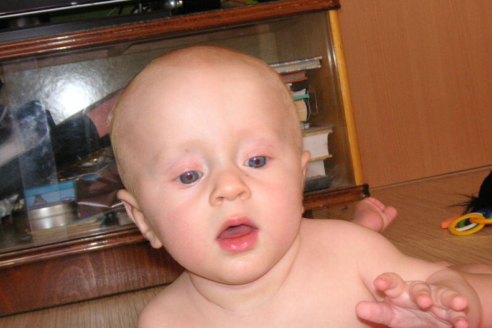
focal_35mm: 61
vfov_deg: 22.2
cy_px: 169
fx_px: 833
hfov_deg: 32.9
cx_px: 248
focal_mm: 9.6
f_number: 3.7
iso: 160
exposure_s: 1/60
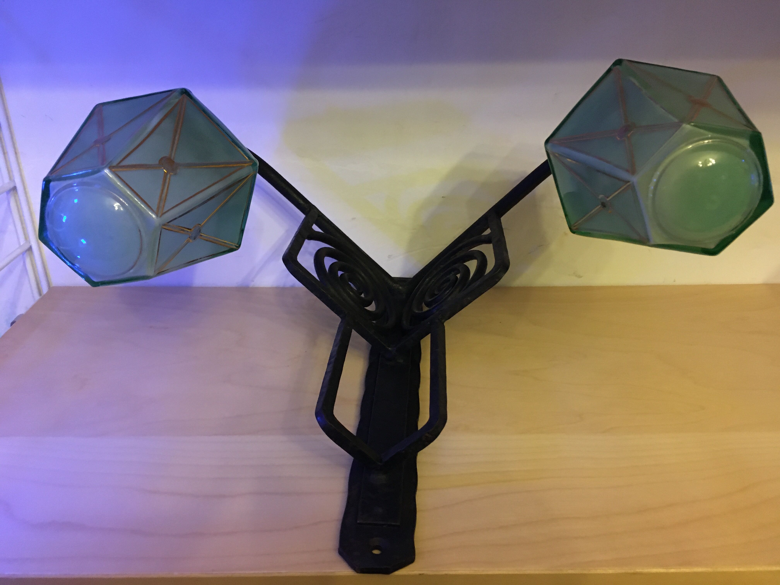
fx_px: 653
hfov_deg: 61.7
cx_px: 390
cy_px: 292
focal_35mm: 29
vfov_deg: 48.2
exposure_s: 1/17
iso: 400
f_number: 2.2
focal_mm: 4.15
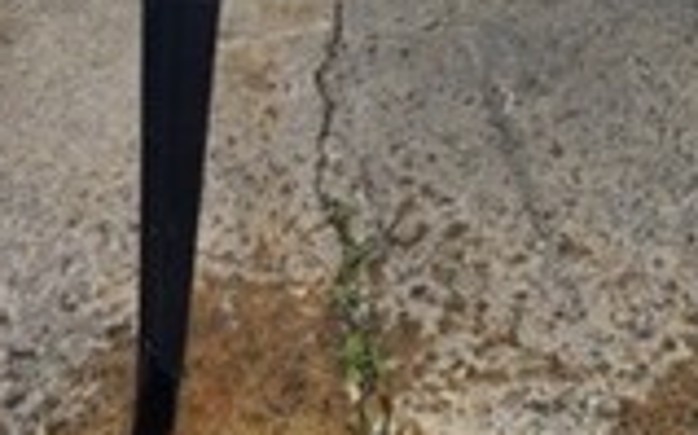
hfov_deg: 27.2
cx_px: 584
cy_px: -281
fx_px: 1406
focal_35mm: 74
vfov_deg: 15.7
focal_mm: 4.3
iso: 50
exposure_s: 1/196
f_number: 2.4
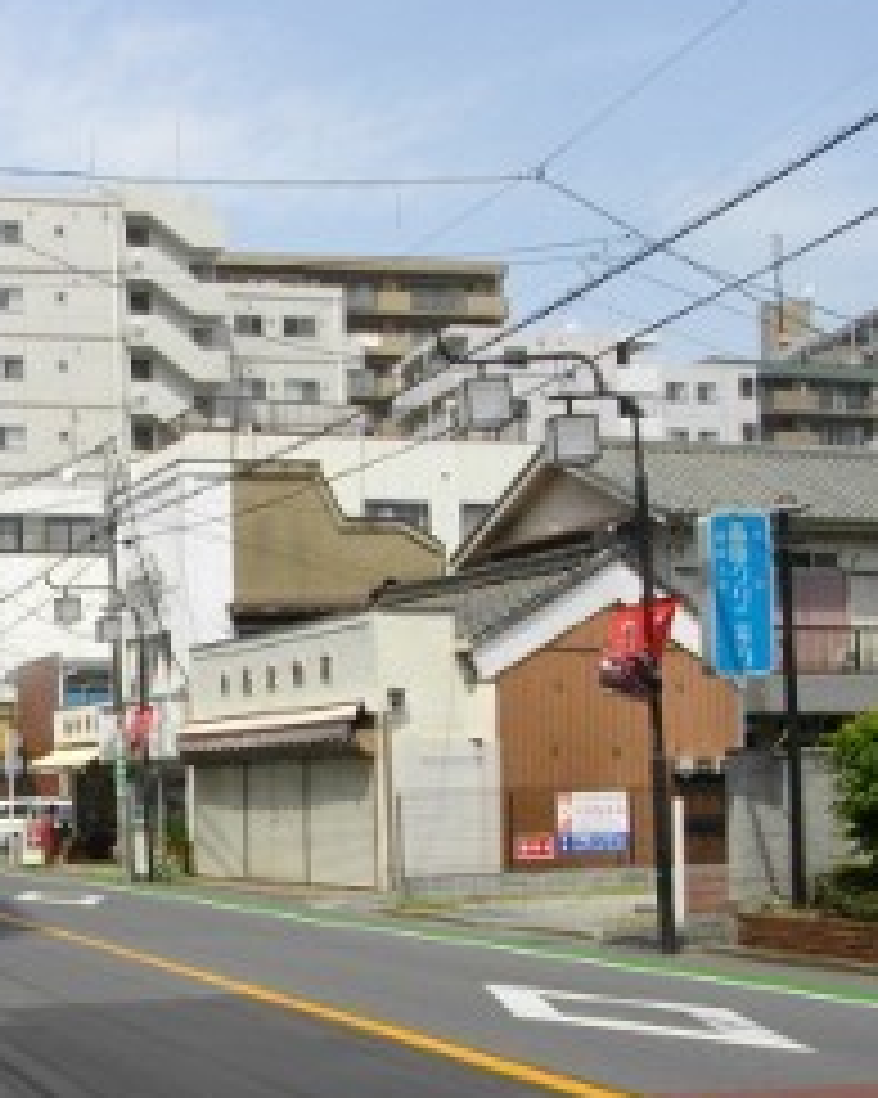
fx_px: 2080
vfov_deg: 29.4
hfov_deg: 23.3
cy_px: 713
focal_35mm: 64
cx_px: 113
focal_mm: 5.7
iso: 100
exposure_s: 1/400
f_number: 5.5
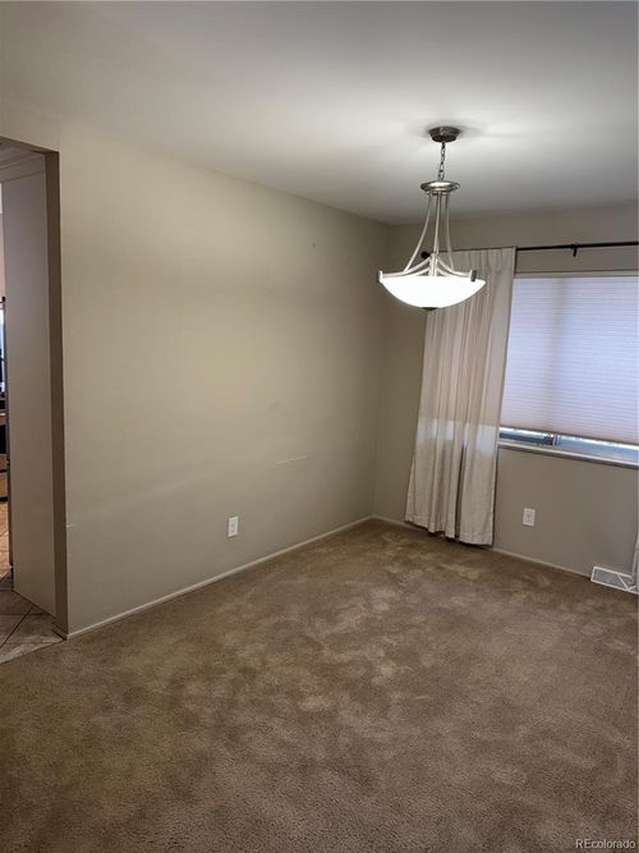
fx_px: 591
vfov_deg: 71.6
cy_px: 426
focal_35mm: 24
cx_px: 320
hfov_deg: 56.8
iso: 125
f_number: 1.78
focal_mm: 6.76
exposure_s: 1/120
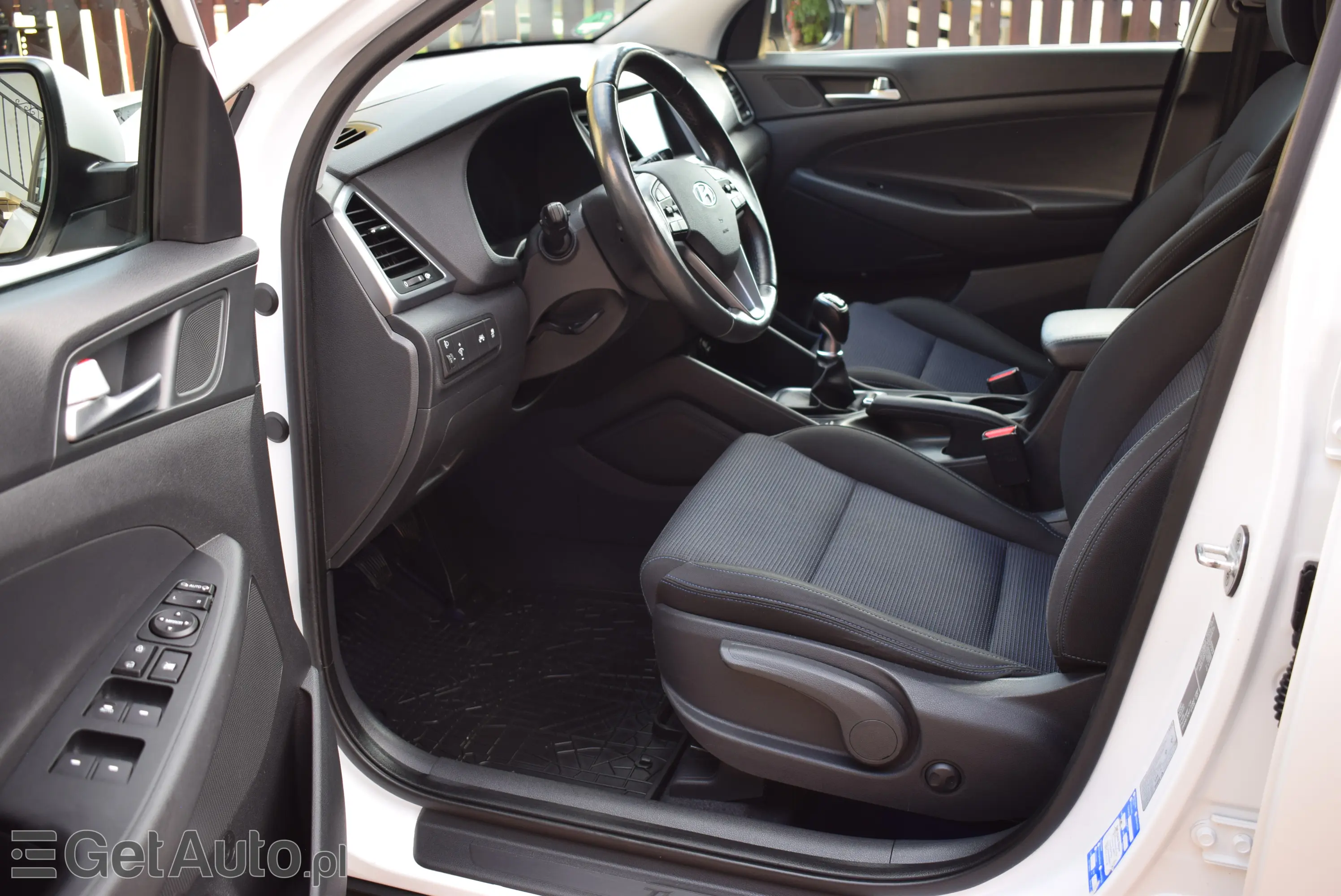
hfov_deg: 55.1
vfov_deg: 38.4
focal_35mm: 34
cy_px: 448
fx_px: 1286
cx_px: 670
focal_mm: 23
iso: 400
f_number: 4.5
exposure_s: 1/80
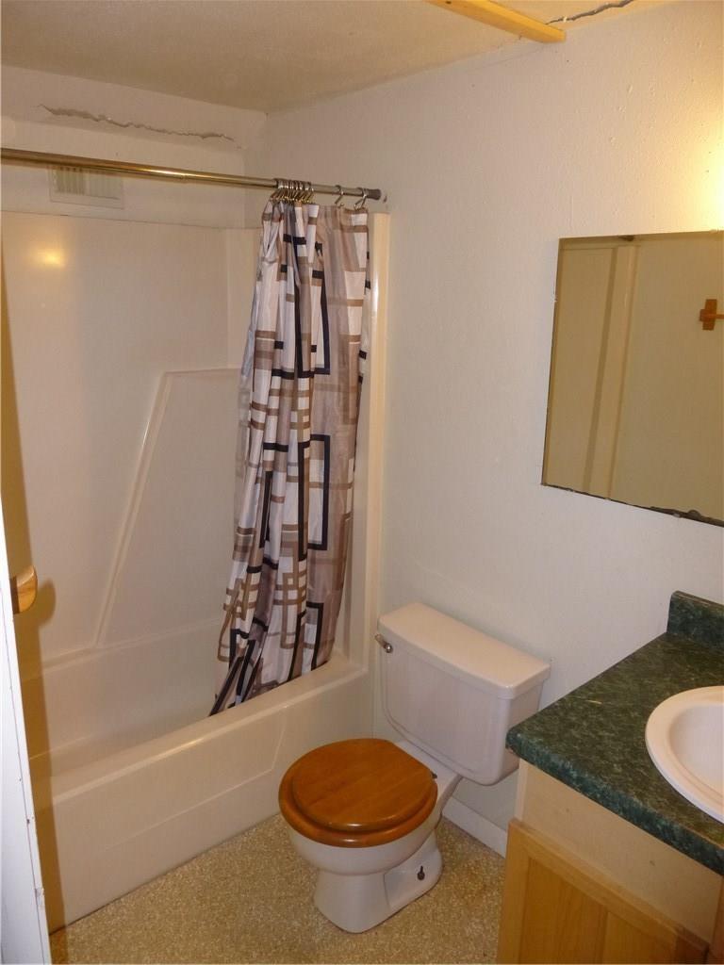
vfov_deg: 69.4
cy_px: 482
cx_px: 362
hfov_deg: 54.9
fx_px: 697
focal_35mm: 25
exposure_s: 1/60
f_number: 3.1
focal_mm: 4.5
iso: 200
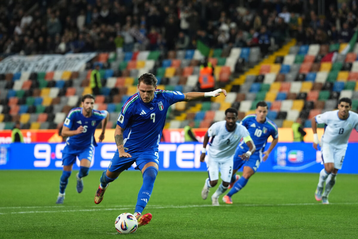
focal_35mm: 197
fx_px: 1959
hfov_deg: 10.4
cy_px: 120
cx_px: 179
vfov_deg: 7.0
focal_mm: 197
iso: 3200
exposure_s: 1/1600
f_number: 3.5
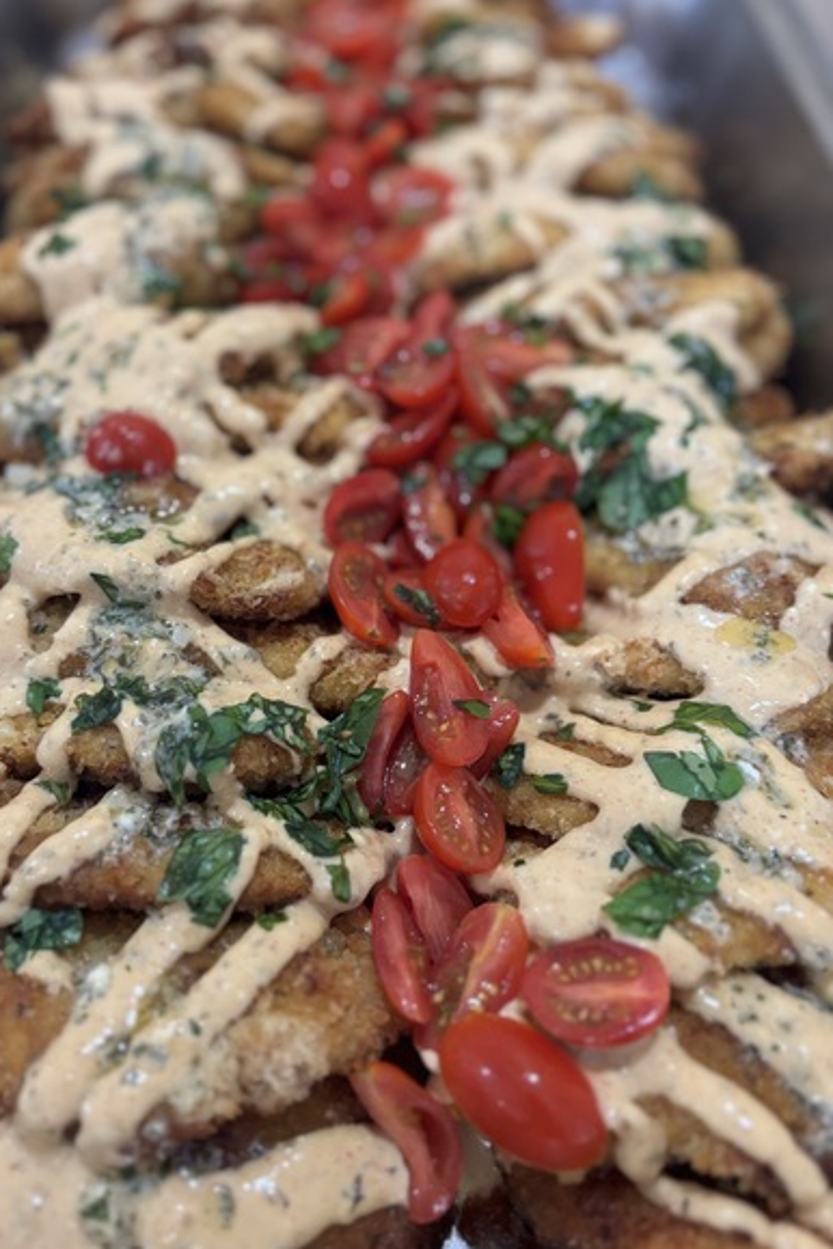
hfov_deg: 46.2
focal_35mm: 28
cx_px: 352
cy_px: 623
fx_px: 972
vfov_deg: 65.5
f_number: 1.6
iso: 320
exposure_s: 1/60
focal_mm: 5.96
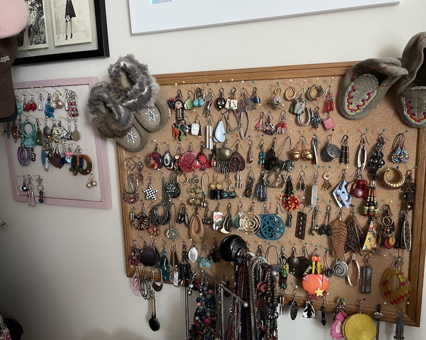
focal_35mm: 28
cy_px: 174
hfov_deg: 62.2
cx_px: 221
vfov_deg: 51.5
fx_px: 353
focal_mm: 4.2
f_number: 1.6
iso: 640
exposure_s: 1/30
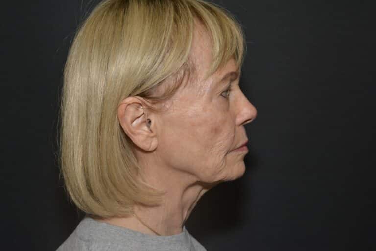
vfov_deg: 22.6
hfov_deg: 33.4
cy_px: 126
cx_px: 188
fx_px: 627
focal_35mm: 60
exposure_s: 1/125
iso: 200
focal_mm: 40
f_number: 8
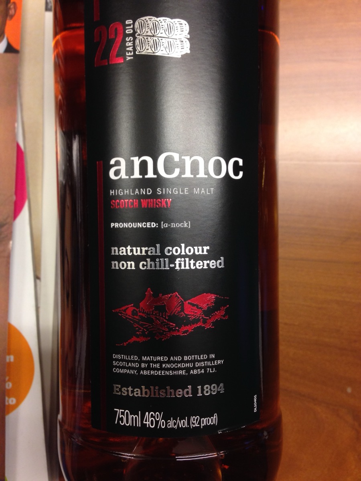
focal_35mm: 33
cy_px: 240
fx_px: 459
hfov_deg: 42.9
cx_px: 180
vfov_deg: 55.4
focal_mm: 4.12
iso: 100
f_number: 2.4
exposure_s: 1/20
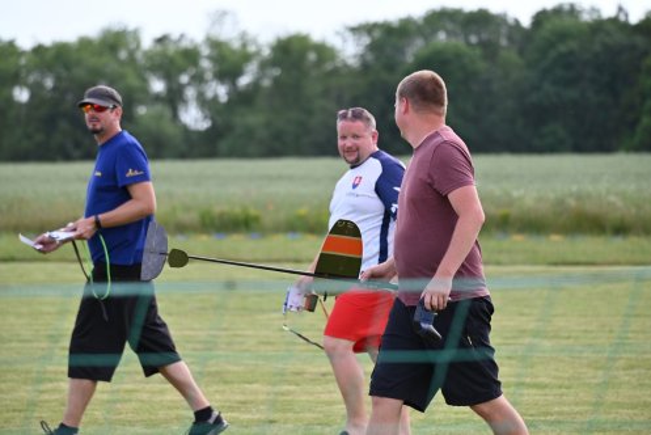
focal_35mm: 200
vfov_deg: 6.9
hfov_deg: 10.3
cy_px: 218
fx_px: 3619
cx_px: 326
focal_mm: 200
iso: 640
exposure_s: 1/1250
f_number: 5.6
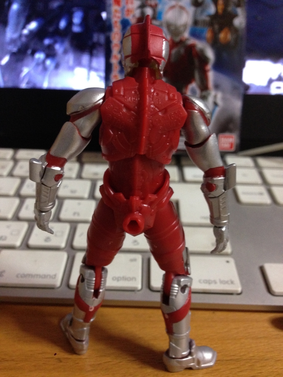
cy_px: 188
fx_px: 360
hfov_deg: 42.9
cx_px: 142
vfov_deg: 55.4
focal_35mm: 33
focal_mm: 4.12
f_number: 2.4
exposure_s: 1/20
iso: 320
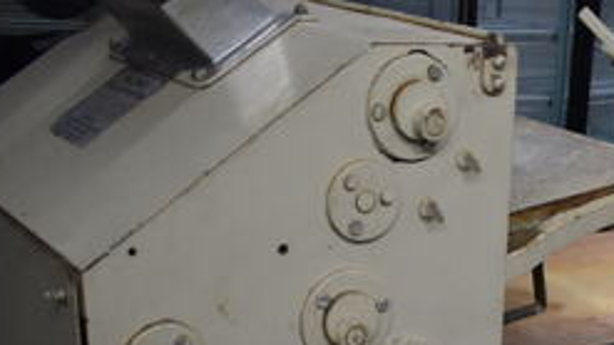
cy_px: 464
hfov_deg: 28.4
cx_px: 609
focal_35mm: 70
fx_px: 1140
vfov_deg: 16.2
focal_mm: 18
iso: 800
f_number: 3.5
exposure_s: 1/160
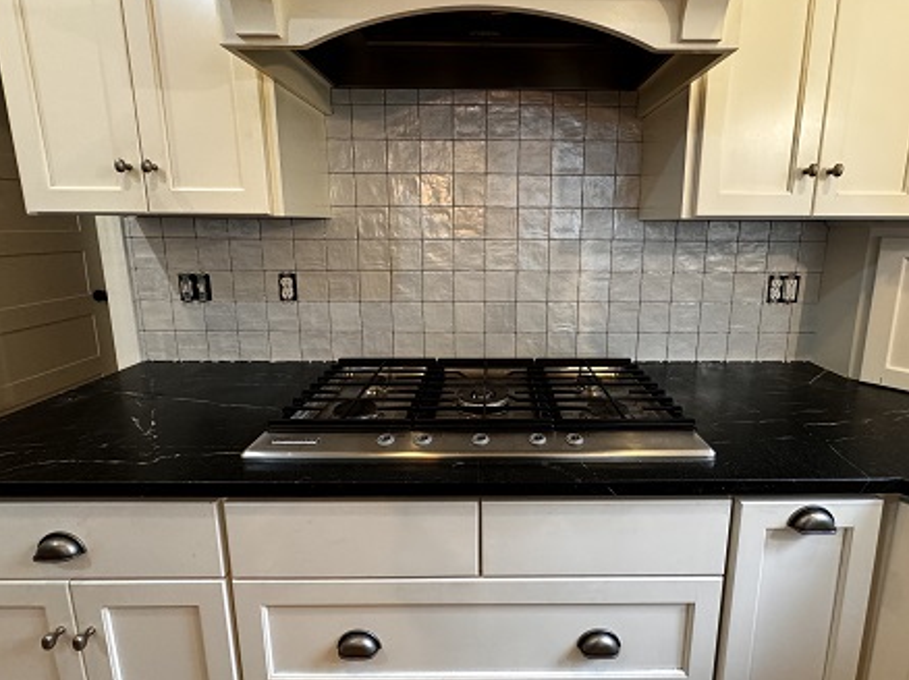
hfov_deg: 94.2
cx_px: 498
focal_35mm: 16
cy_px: 293
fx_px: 420
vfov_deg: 77.6
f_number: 2.2
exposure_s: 1/60
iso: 250
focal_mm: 2.22
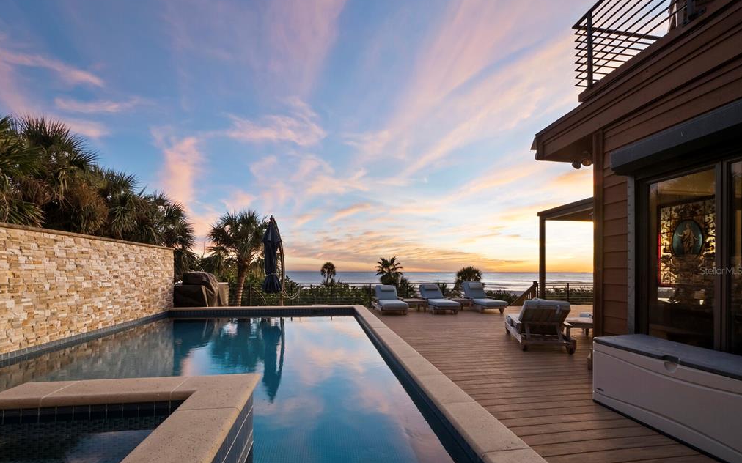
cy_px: 270
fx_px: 303
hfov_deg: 101.5
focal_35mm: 15
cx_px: 370
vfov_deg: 74.2
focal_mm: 7
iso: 400
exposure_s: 1/6
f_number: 11
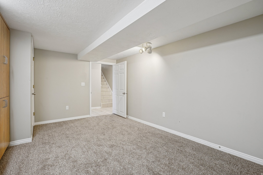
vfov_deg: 73.7
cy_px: 88
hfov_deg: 96.7
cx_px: 132
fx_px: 117
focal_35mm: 16
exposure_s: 1/6
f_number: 8
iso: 400
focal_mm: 16
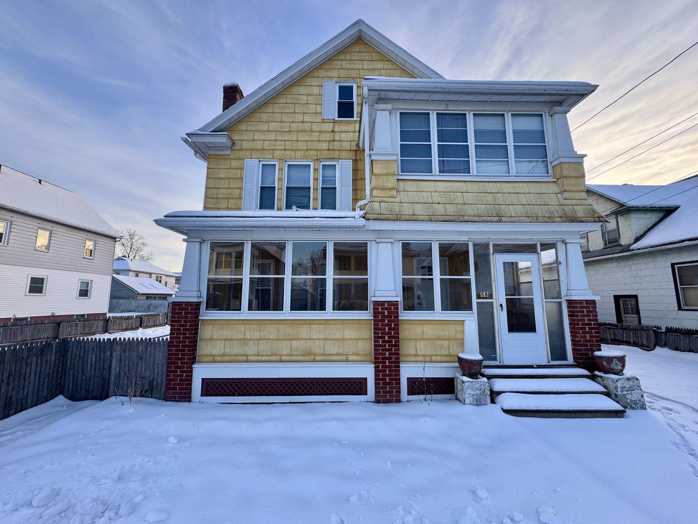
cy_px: 262
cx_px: 349
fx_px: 282
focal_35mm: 14
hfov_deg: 102.1
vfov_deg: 85.7
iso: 40
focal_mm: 2.22
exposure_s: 1/165
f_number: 2.2
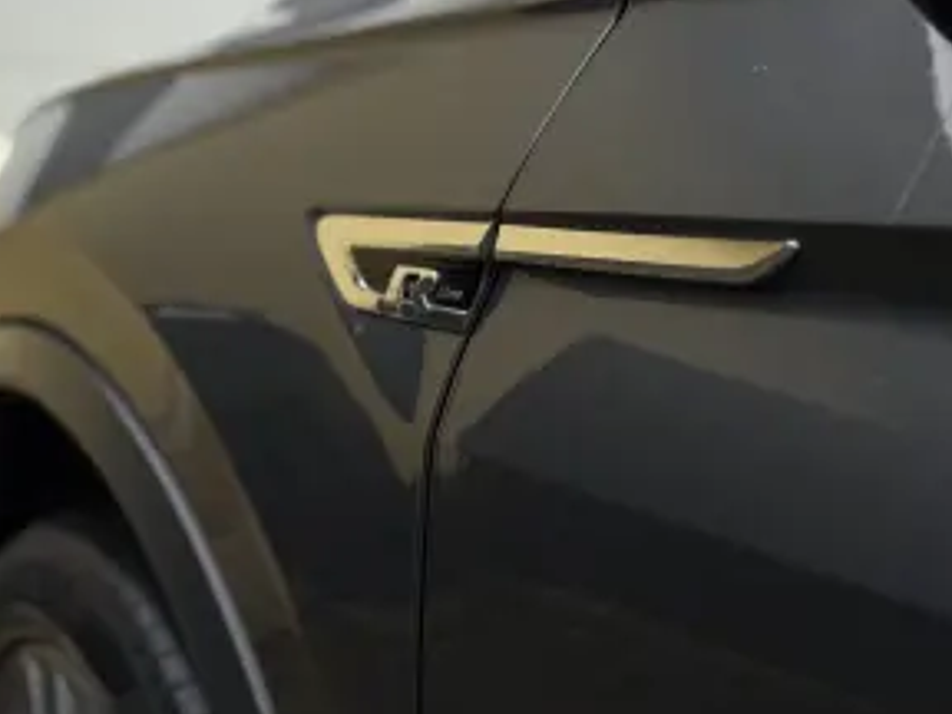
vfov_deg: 24.4
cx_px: 450
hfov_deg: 32.2
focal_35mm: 60
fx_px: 1650
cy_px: 301
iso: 125
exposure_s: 1/207
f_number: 1.78
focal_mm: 6.76
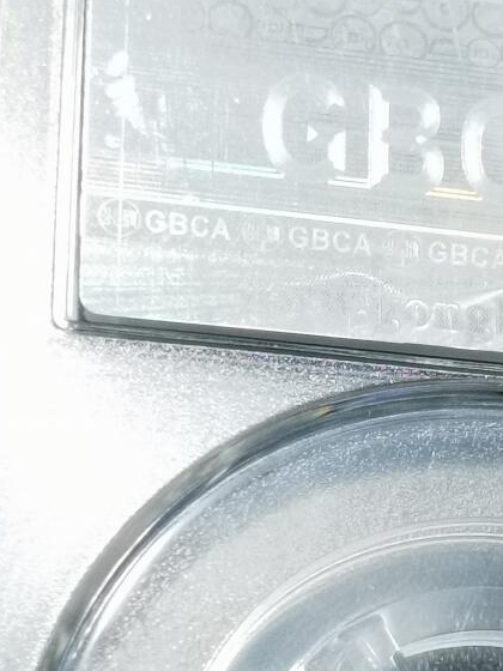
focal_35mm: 180
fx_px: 3487
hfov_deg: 8.2
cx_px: 491
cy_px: 627
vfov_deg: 10.9
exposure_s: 1/100
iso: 200
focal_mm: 6.67
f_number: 1.9
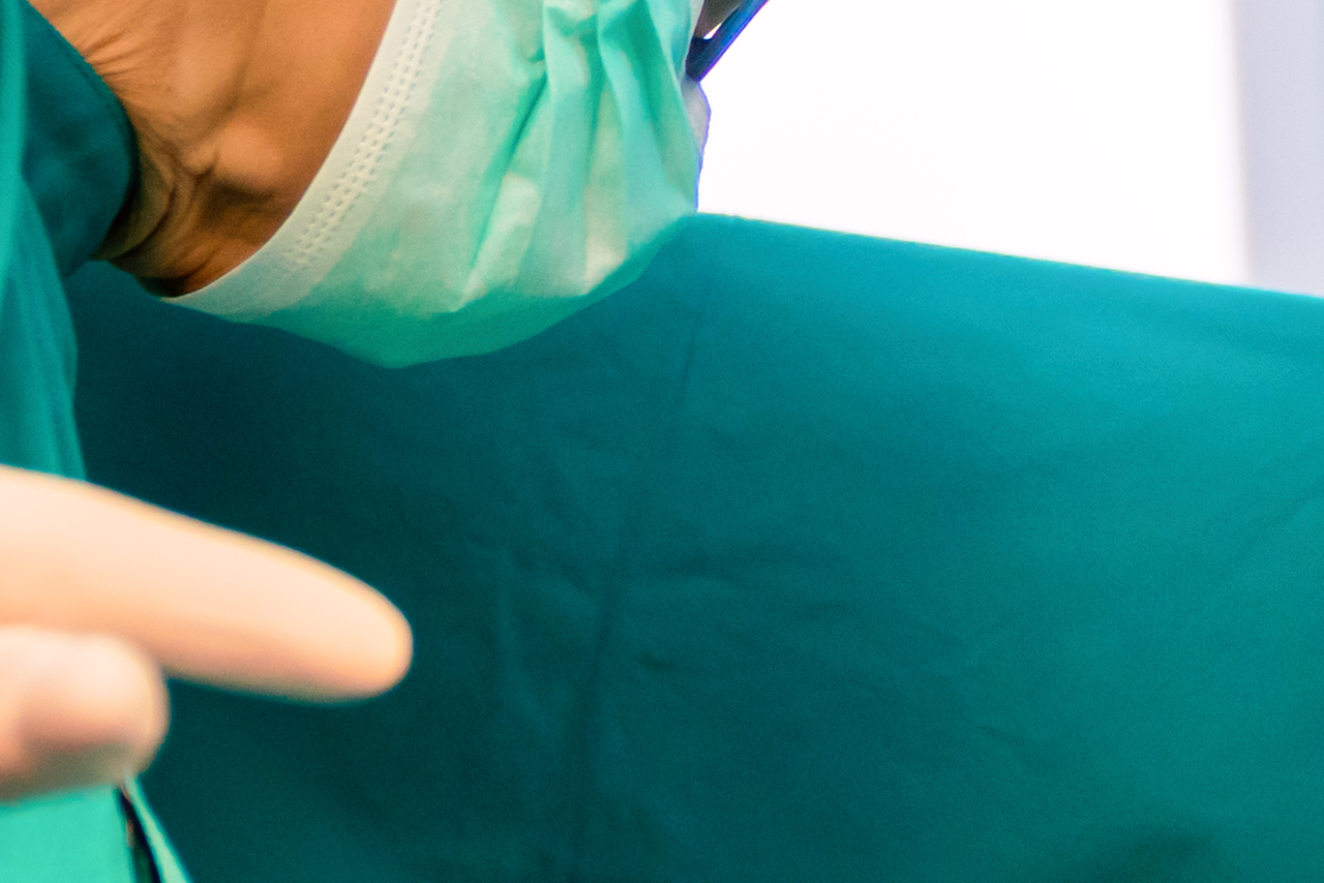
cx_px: 2113
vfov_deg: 7.8
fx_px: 6289
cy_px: -586
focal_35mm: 171
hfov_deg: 11.4
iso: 1000
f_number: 2.8
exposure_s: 1/400
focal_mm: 30
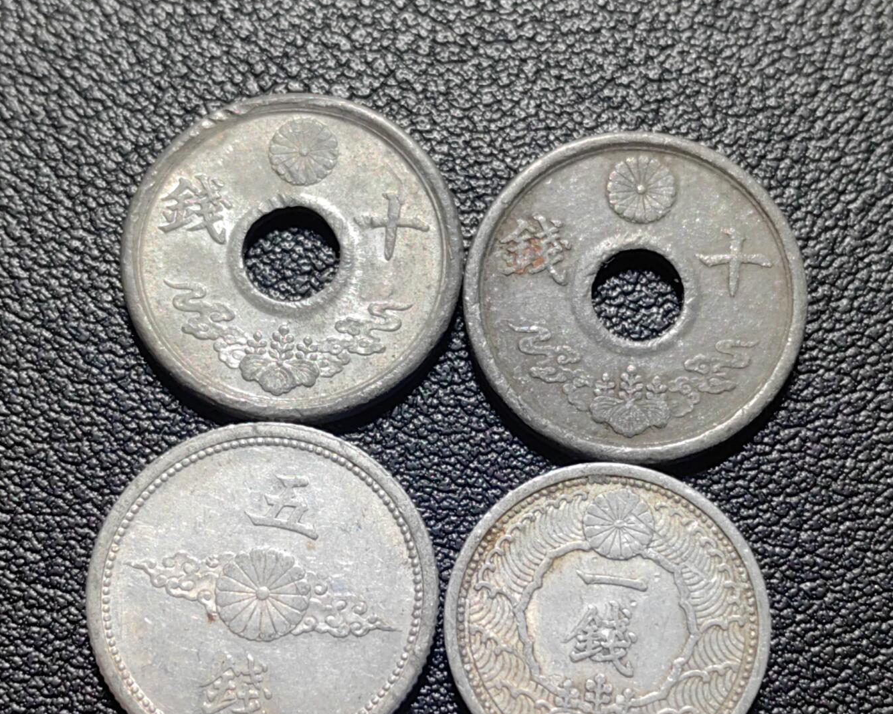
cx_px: 449
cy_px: 454
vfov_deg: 20.4
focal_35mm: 75
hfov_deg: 25.4
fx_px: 1982
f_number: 2
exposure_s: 1/100
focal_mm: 5.75
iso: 80
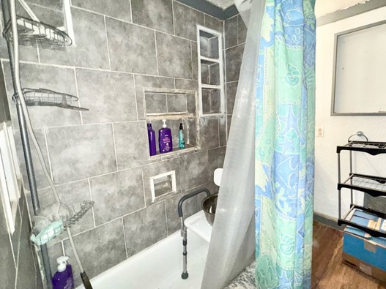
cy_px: 135
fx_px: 190
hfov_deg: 90.6
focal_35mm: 17
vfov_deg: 74.6
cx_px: 218
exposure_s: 1/40
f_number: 2.2
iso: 125
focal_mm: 2.22
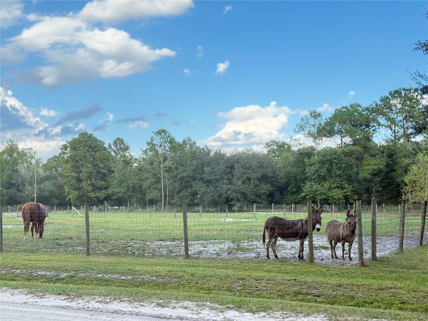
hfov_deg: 39.7
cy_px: 160
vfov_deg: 30.3
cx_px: 214
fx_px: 593
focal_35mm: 48
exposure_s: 1/578
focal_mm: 6.76
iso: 80
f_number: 1.78
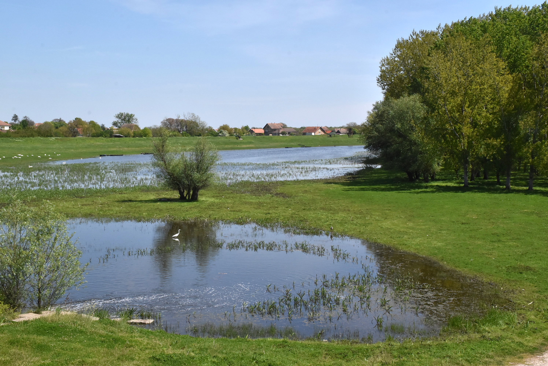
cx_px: 274
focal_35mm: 51
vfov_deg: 26.5
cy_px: 183
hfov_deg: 38.9
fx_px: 777
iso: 1000
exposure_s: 1/800
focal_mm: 34
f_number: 16
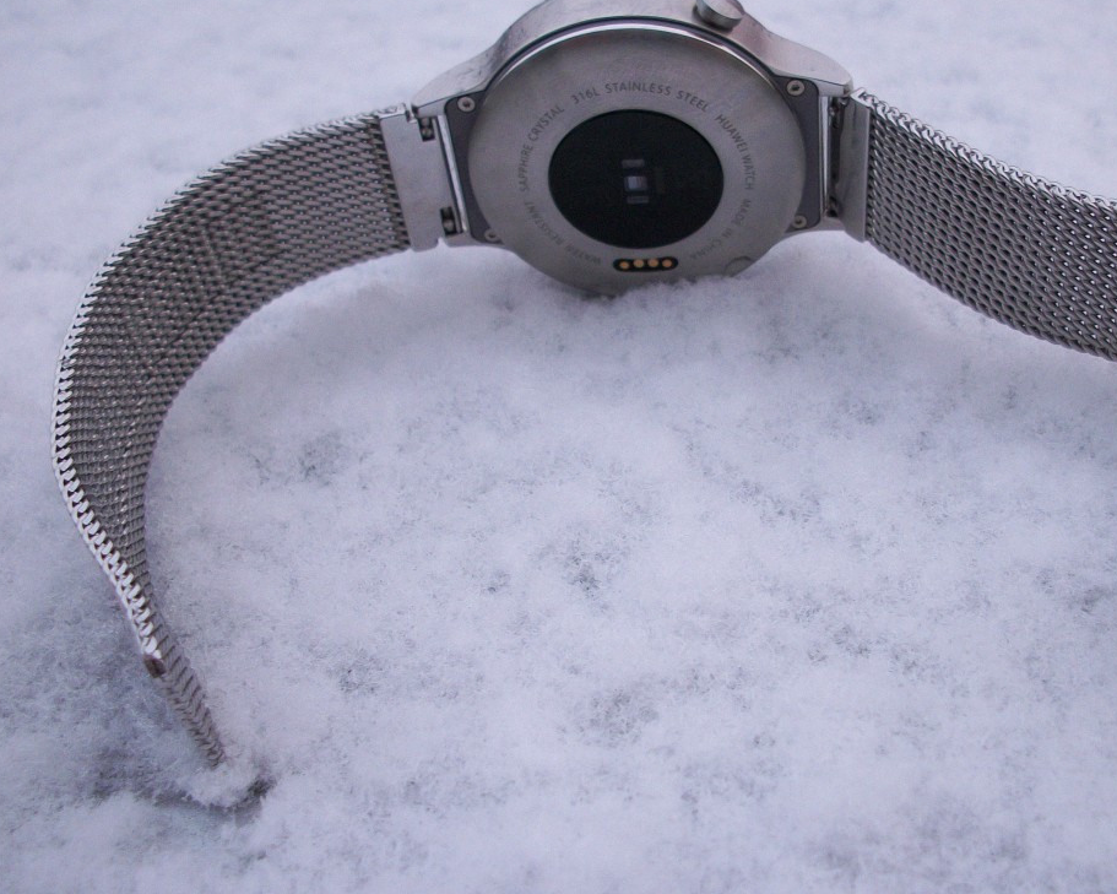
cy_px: 426
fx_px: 1488
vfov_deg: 33.4
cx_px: 711
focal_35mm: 45
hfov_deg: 40.8
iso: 134
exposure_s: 1/60
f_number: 3.1
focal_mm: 6.3
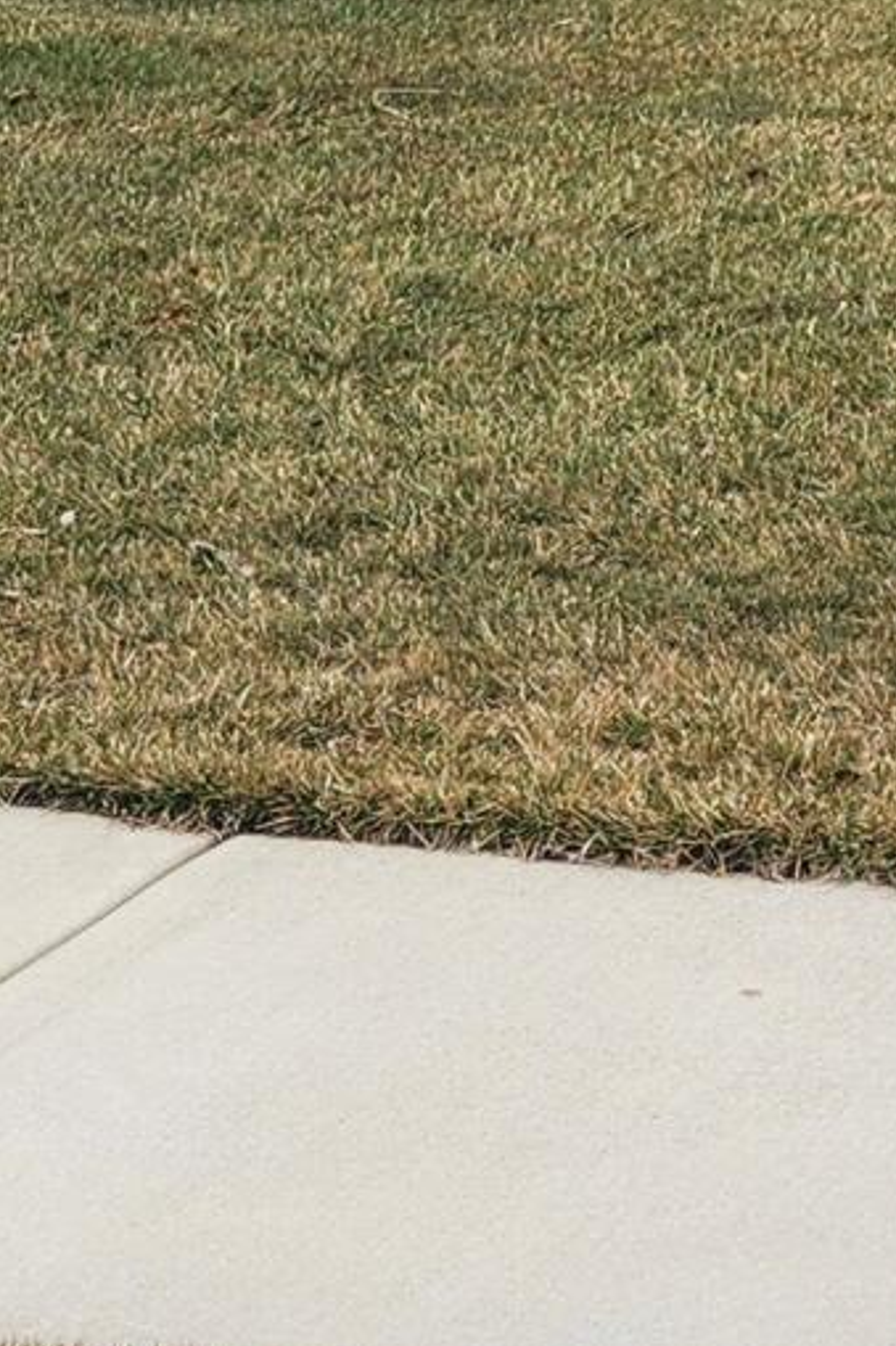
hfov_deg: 9.7
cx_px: 706
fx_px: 5267
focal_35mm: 141
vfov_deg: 14.4
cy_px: 214
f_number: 1.8
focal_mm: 5.4
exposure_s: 1/887
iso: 20
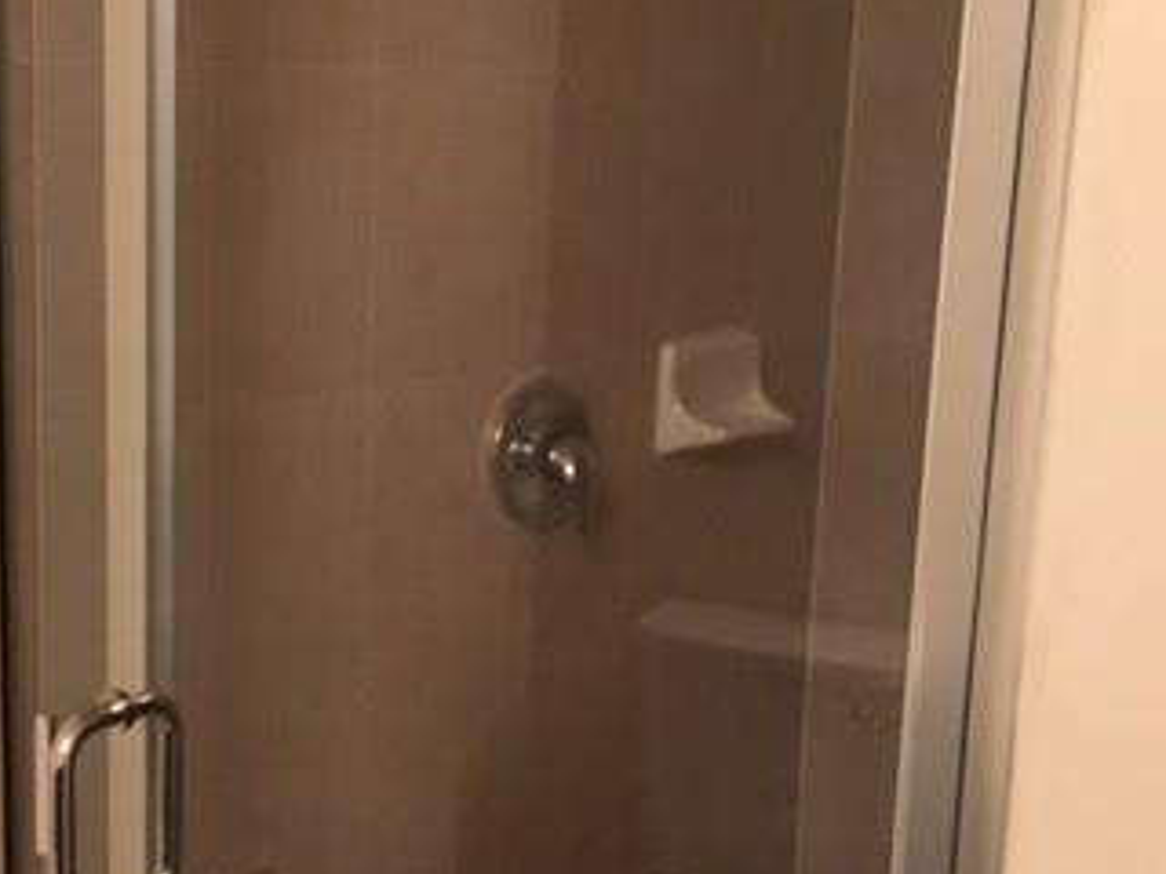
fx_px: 1954
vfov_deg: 25.2
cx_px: 233
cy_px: 506
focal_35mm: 58
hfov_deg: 32.3
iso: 160
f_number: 2.2
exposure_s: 1/30
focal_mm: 4.15
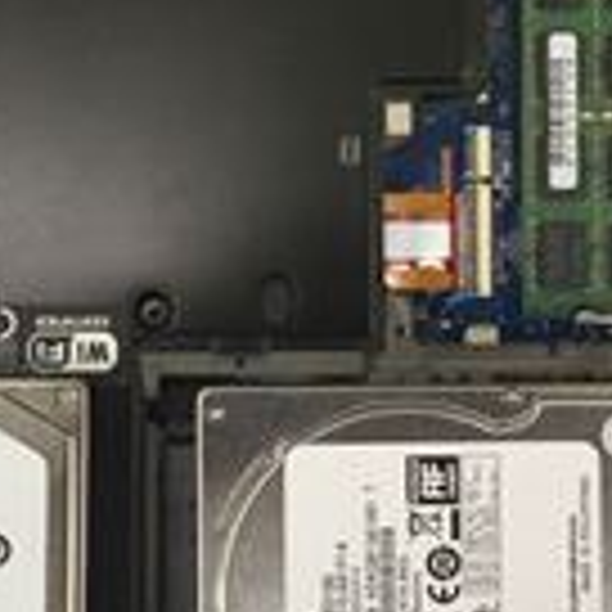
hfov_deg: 20.4
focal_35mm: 85
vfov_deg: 20.4
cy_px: 245
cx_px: 266
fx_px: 1700
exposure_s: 1/33
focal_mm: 4.15
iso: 64
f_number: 2.2
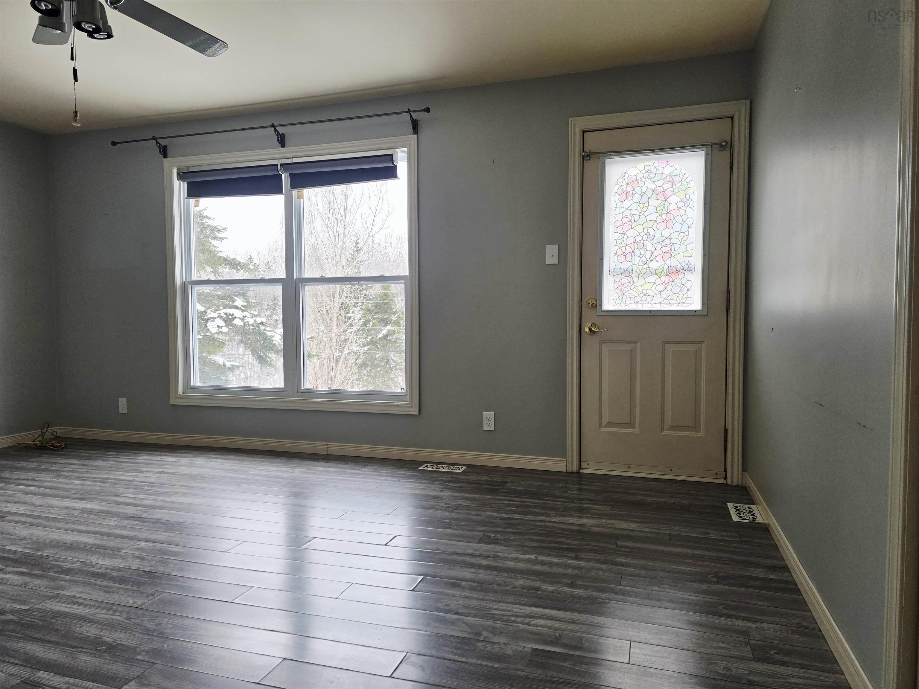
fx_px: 611
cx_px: 460
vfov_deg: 58.9
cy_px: 344
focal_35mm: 23
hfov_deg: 73.9
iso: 100
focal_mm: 6.3
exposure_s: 1/182
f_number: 1.7
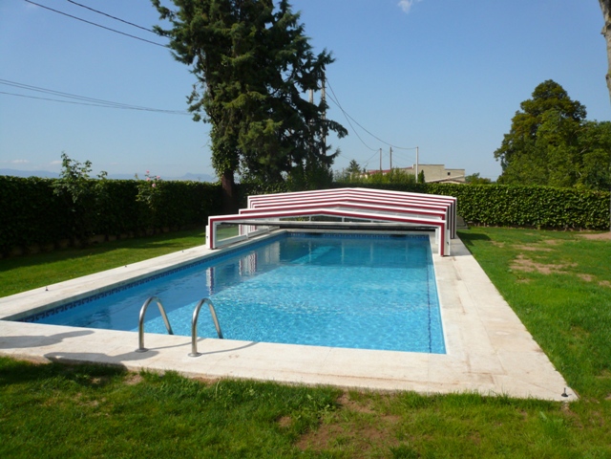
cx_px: 306
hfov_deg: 63.4
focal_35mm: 28
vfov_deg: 49.7
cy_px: 230
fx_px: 494
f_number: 8
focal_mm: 4.6
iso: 100
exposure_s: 1/320
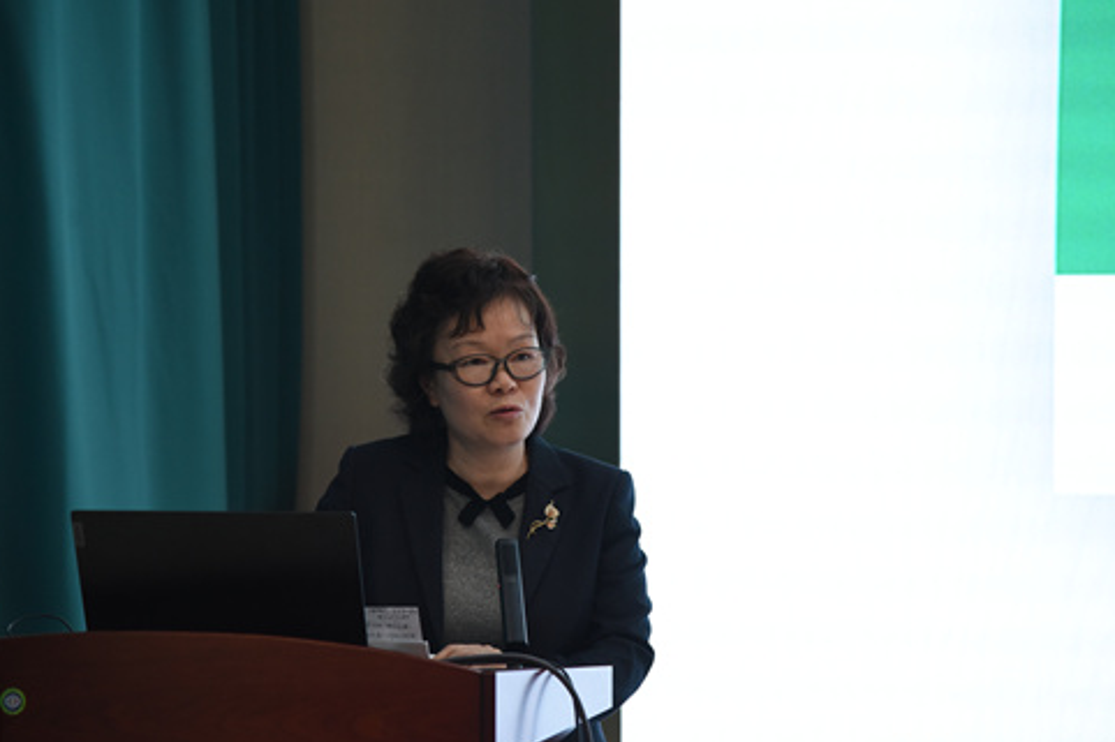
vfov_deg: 10.0
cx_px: 548
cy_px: 380
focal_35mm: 137
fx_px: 4242
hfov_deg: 15.0
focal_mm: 120
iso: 1600
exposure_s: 1/160
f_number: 4
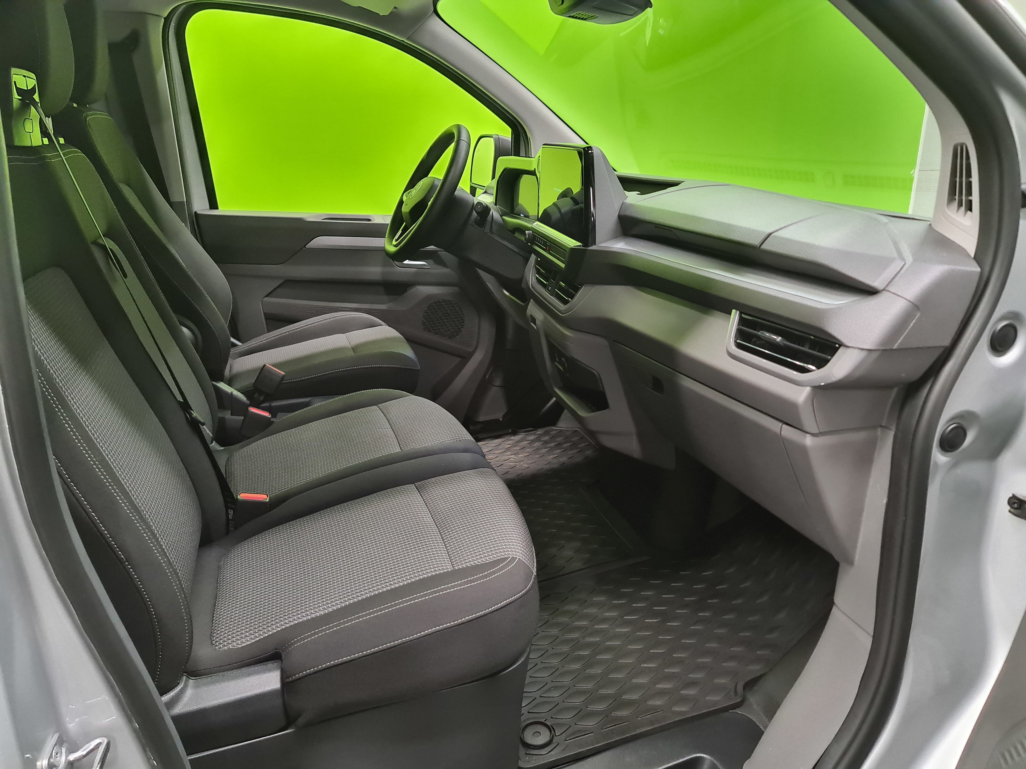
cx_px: 513
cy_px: 384
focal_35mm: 25
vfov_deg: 54.9
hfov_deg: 69.4
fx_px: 741
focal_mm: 7
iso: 800
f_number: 1.8
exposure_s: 1/100
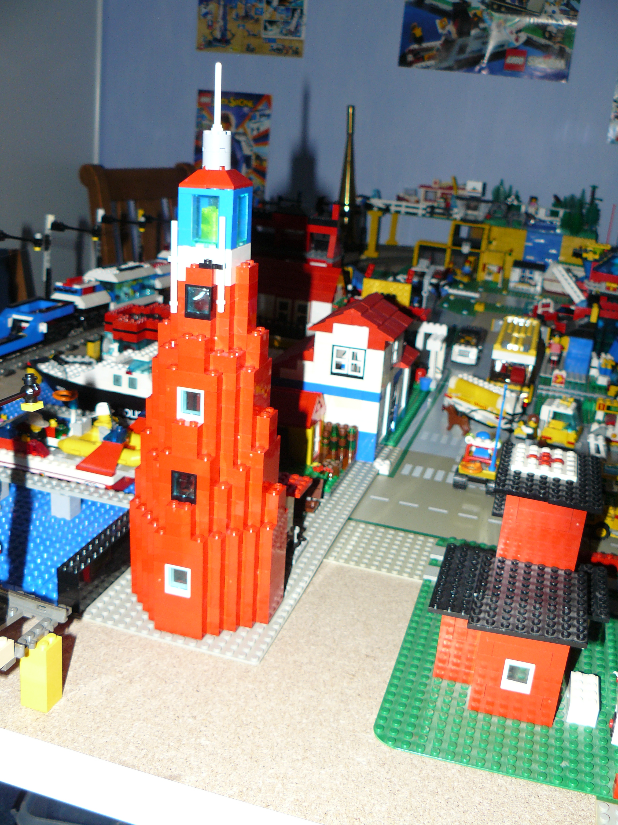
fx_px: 857
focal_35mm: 36
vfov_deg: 51.4
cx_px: 309
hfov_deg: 39.7
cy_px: 412
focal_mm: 6
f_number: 2.8
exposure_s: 1/30
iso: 100
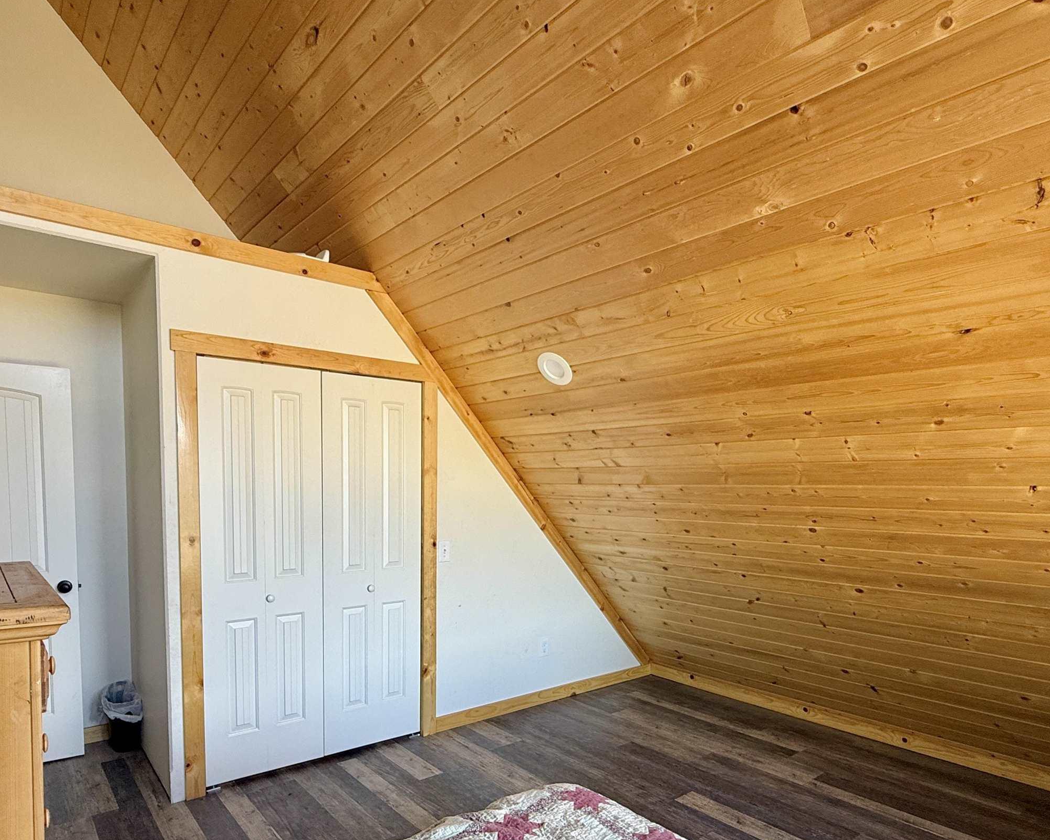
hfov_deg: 77.4
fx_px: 653
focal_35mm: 21
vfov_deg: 64.4
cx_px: 470
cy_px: 533
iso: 100
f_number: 2.2
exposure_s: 1/99
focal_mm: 2.22
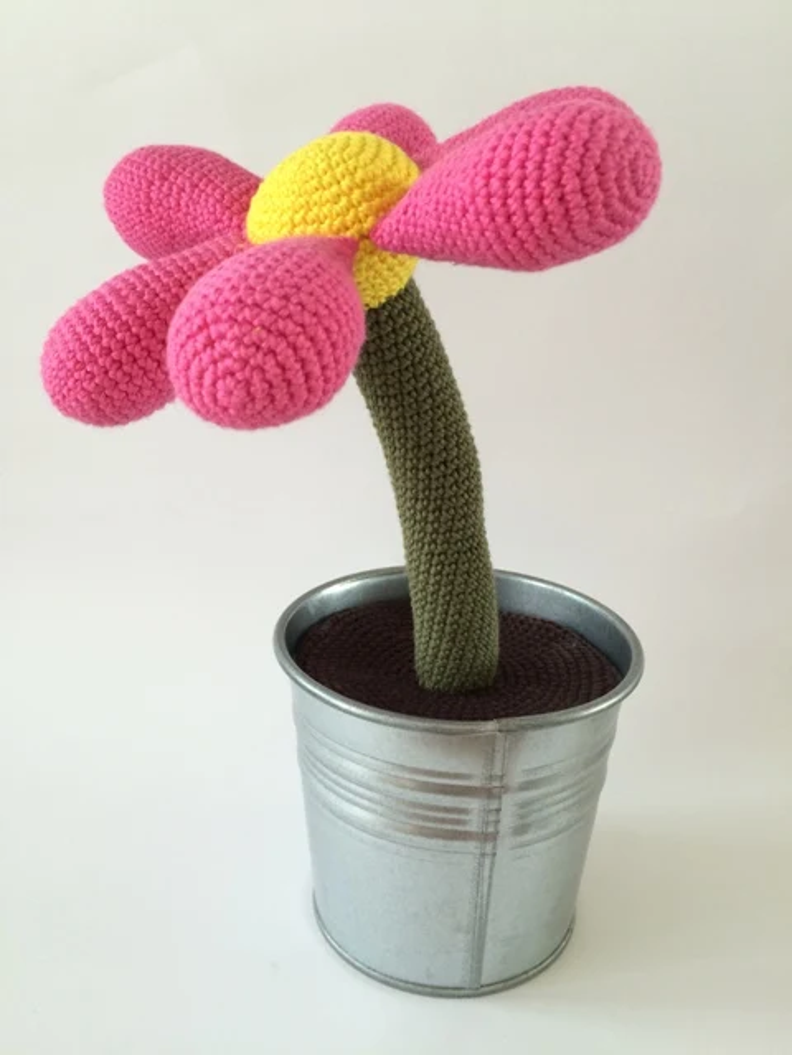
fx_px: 885
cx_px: 396
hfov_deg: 48.2
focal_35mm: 29
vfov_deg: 61.7
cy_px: 528
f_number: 2.2
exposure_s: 1/40
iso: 32
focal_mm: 4.15
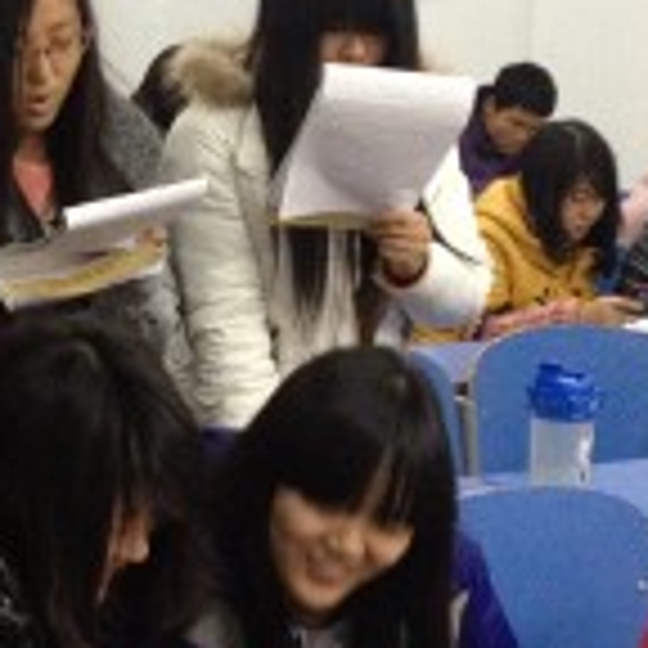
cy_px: 198
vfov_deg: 14.7
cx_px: -4
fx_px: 2499
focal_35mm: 118
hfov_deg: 14.5
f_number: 2.4
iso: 250
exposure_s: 1/20
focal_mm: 4.28
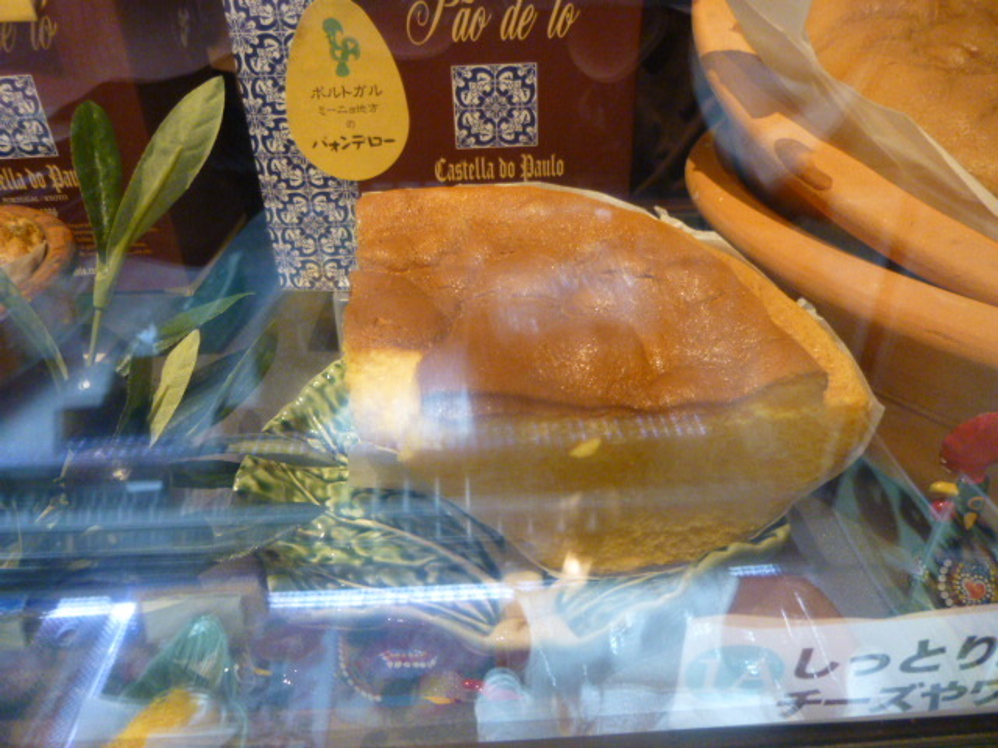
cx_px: 499
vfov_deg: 54.9
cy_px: 374
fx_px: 721
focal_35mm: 25
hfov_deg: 69.4
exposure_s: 1/60
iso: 800
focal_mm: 4.5
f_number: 3.1
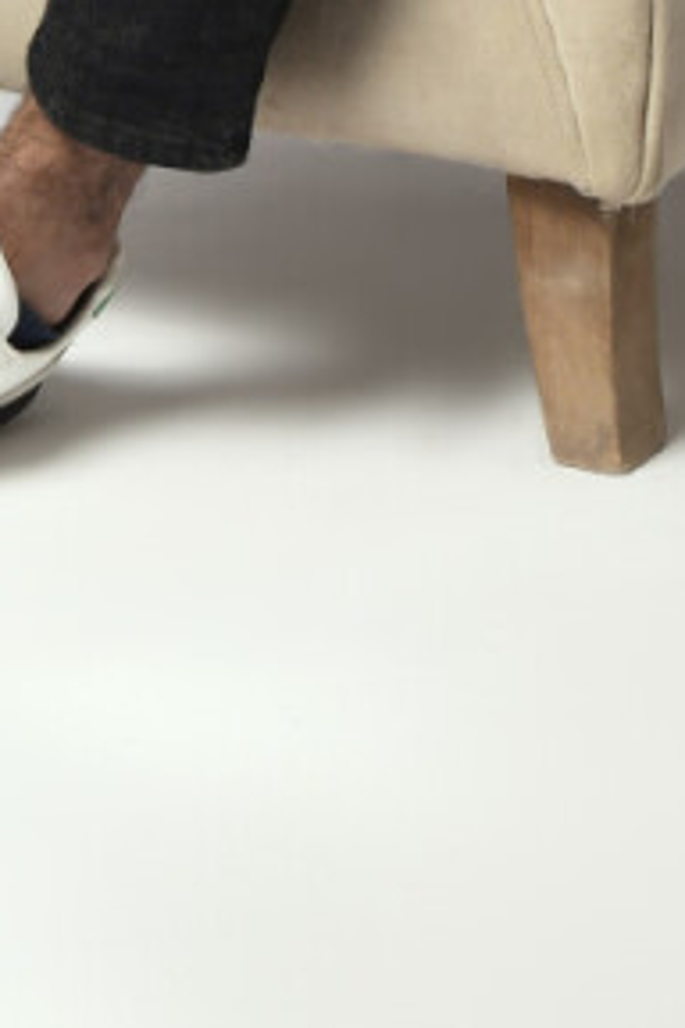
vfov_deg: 12.6
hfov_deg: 9.4
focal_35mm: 146
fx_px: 4167
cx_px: 136
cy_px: -946
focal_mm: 35
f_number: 5
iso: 400
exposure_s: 1/125
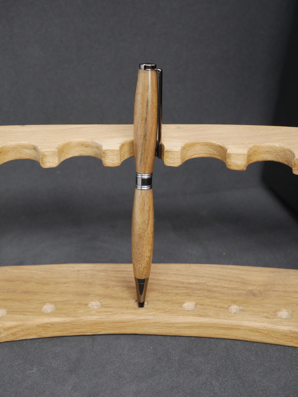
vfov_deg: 41.2
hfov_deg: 31.5
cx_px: 149
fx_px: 528
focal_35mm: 46
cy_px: 198
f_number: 5.6
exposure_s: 1/60
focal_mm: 23
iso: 1600
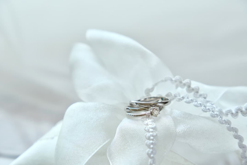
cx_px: 124
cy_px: 82
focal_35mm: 105
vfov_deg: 13.0
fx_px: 720
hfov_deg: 19.5
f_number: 5
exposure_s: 1/500
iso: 1600
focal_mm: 70
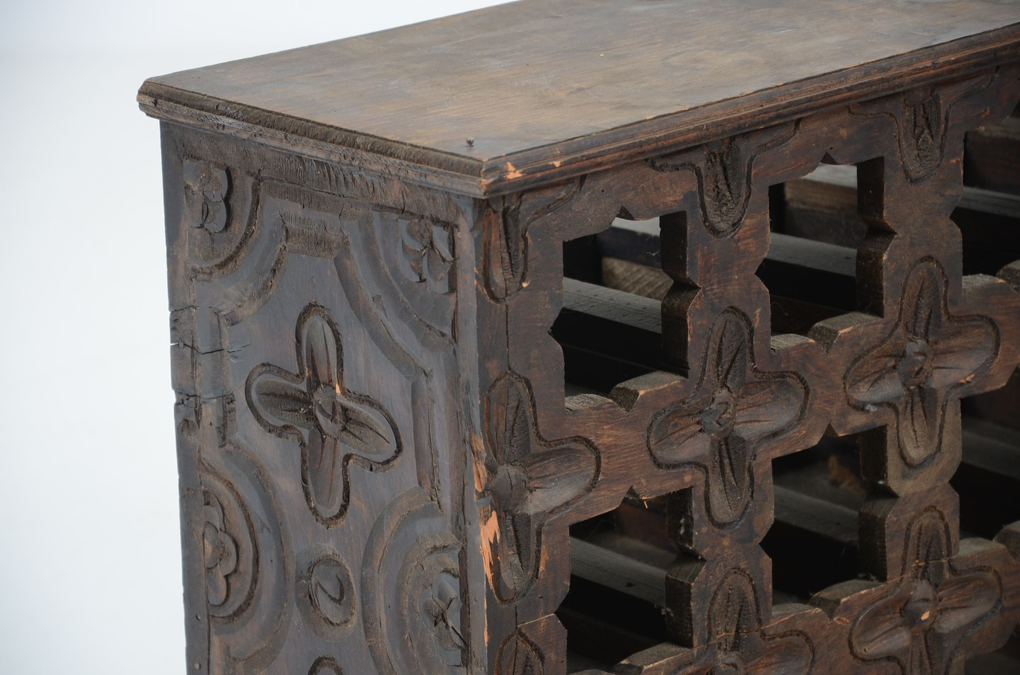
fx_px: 4453
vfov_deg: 8.7
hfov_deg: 13.1
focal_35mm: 158
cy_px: 338
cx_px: 510
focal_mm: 105
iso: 160
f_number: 5.6
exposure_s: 1/60
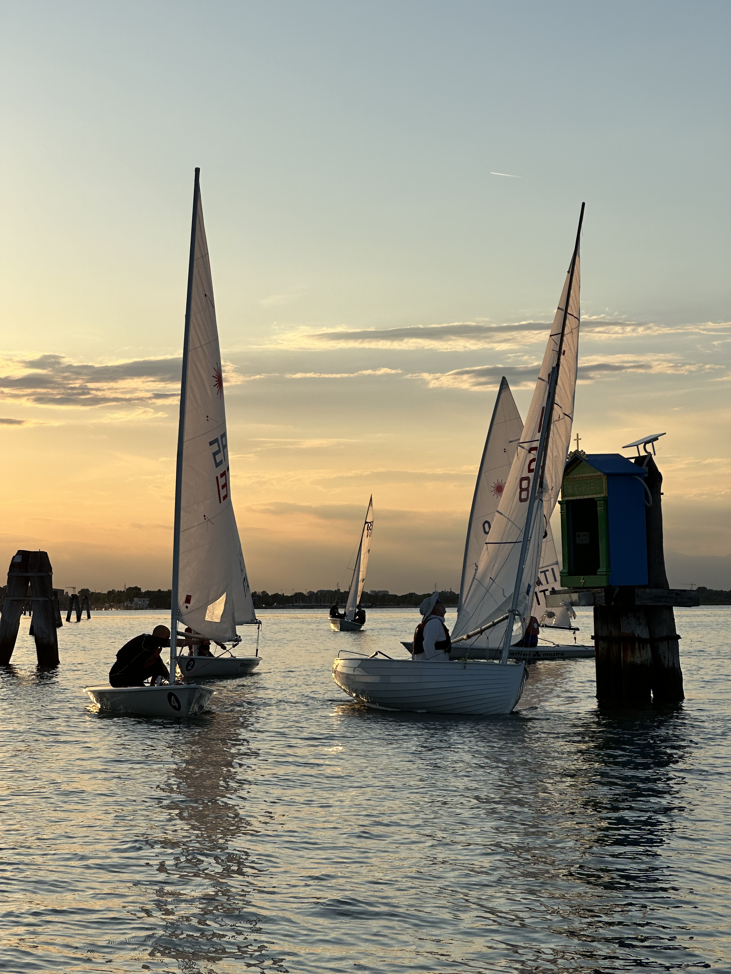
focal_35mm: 77
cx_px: 366
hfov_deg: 19.1
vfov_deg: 25.3
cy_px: 487
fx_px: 2168
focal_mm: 9
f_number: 2.8
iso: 32
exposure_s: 1/1143
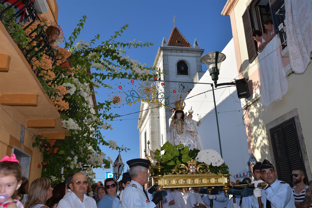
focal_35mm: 33
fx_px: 286
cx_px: 156
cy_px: 104
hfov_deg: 57.2
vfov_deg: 40.0
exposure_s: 1/3200
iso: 250
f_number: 4.5
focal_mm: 22
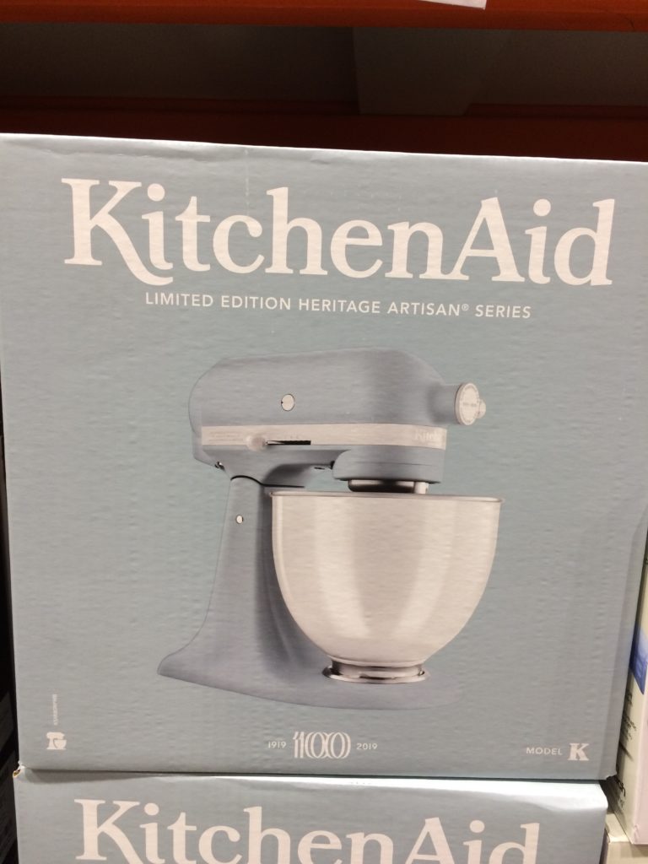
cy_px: 432
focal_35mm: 29
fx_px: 724
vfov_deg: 61.7
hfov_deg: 48.2
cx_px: 324
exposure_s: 1/30
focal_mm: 4.15
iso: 100
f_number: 2.2
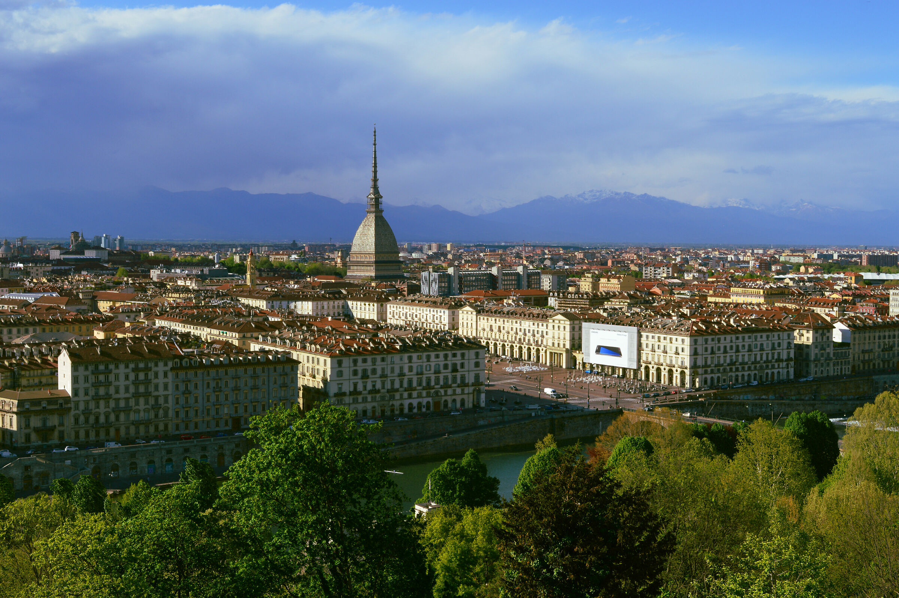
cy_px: 299
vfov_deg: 28.9
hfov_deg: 42.4
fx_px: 1160
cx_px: 450
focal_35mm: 46
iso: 100
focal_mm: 31
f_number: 11
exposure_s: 1/200
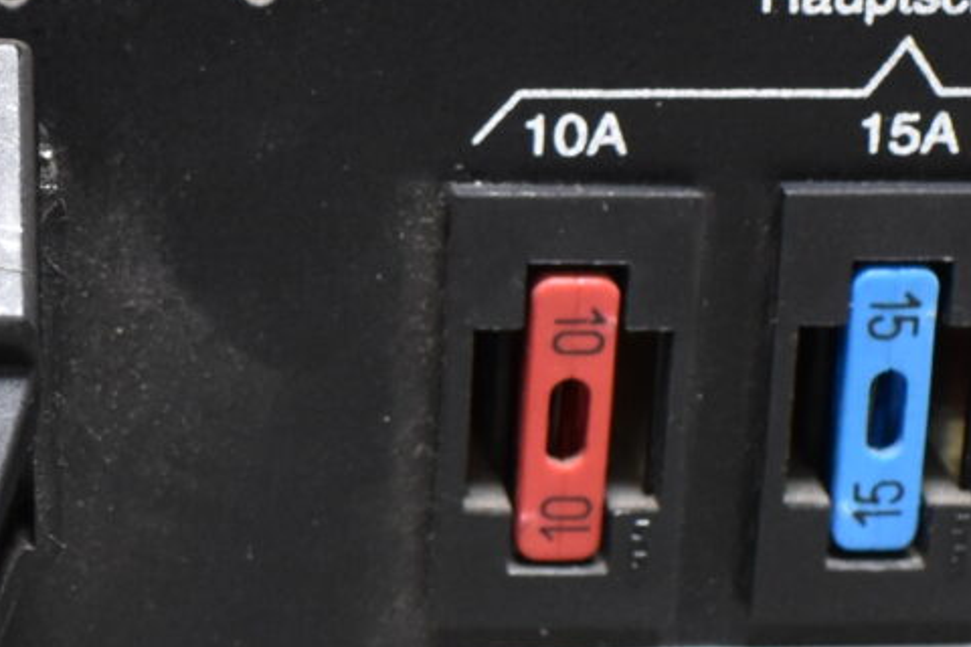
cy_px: 438
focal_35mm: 144
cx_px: 69
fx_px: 3884
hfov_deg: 14.1
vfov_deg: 9.5
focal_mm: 18
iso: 800
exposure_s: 1/60
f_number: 5
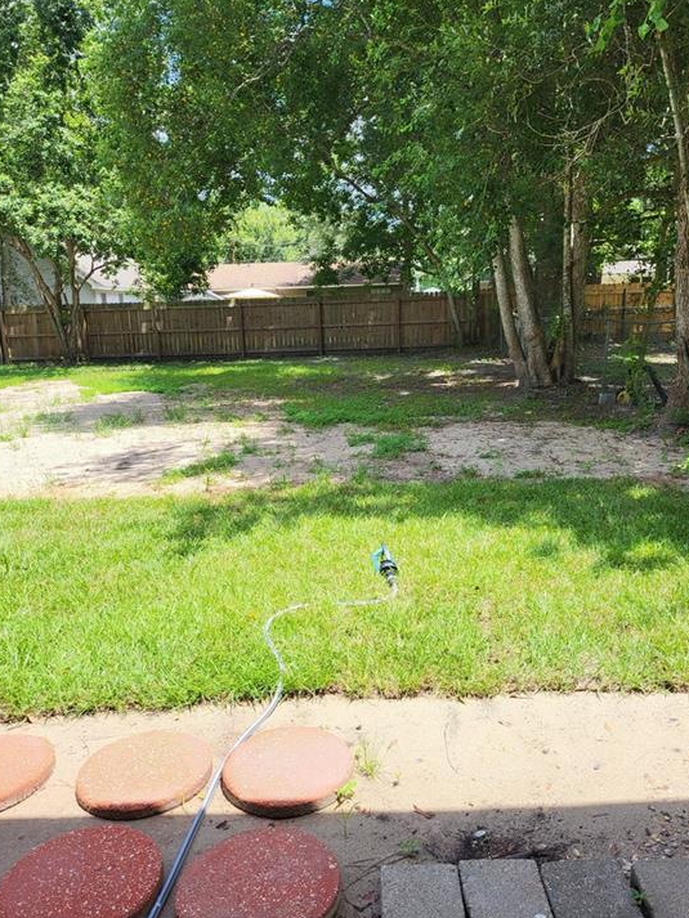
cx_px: 358
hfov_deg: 49.7
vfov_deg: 63.4
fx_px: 743
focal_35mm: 28
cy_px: 469
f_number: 1.8
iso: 40
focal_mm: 5.4
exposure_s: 1/880
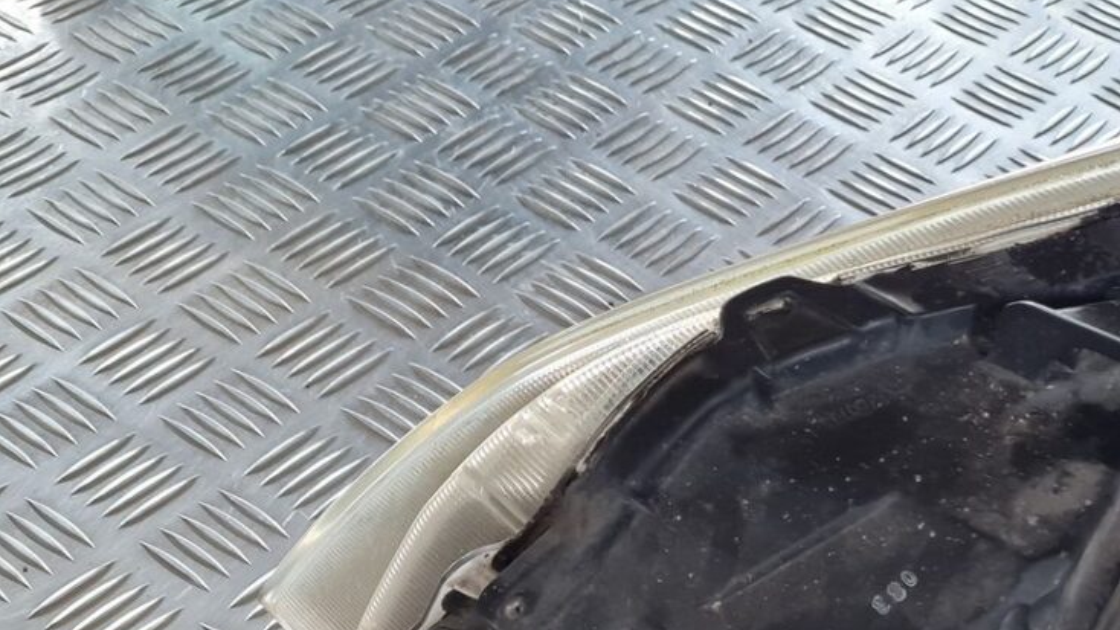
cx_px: 822
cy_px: 787
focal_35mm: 54
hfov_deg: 37.7
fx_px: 1604
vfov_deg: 20.6
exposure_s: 1/100
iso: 125
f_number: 1.8
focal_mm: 5.4
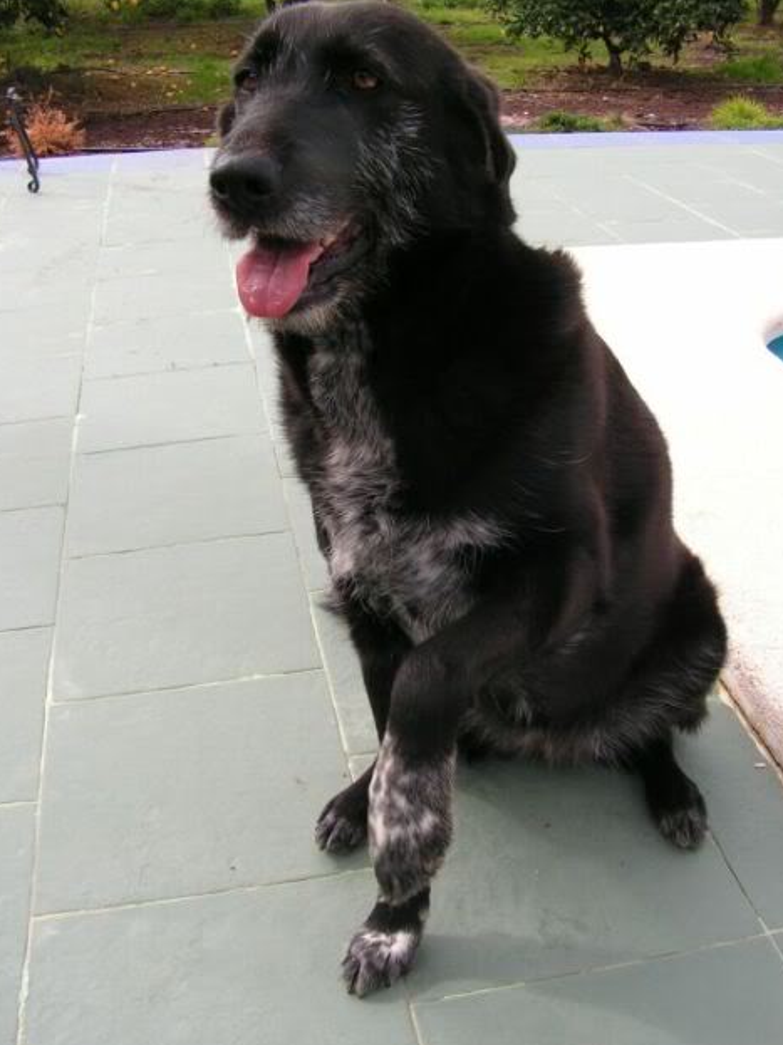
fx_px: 1116
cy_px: 533
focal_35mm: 37
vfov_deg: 50.1
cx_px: 391
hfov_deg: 38.7
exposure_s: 1/250
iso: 64
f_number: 4.8
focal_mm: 6
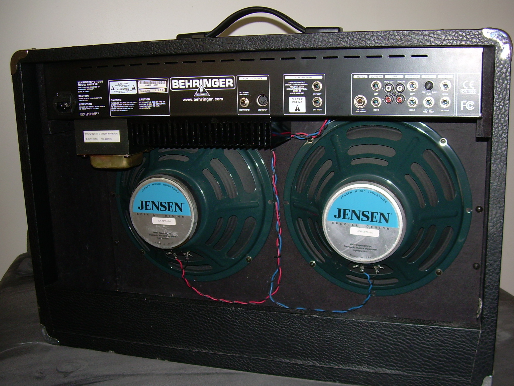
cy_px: 204
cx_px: 268
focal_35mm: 42
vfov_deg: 34.3
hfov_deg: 44.8
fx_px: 624
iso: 50
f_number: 2.8
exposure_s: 1/60
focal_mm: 6.3
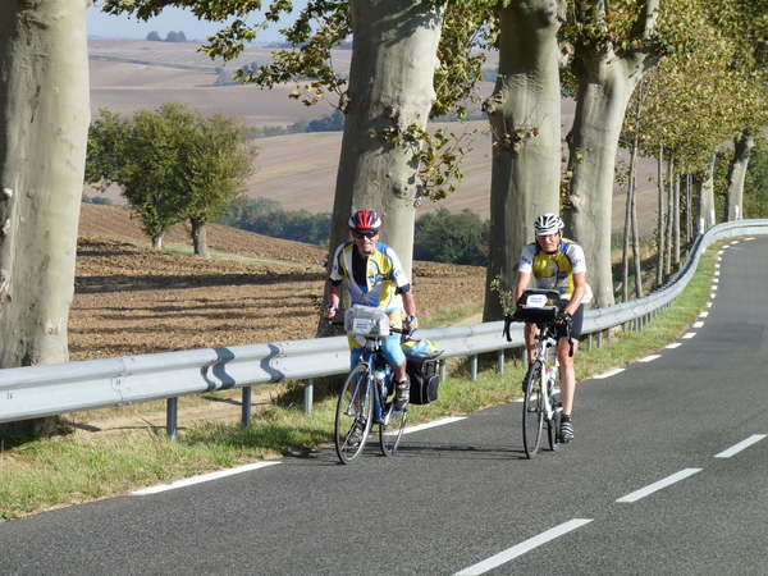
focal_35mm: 142
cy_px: 288
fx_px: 3150
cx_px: 384
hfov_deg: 13.9
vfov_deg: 10.4
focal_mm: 25.2
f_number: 5.6
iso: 100
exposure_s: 1/320
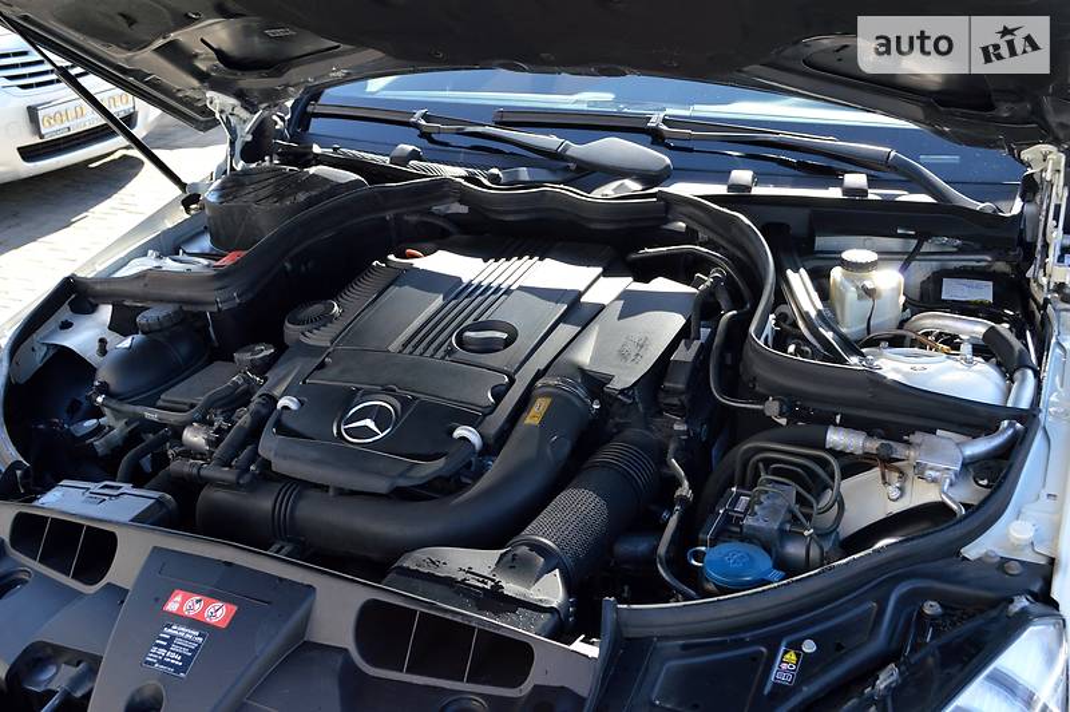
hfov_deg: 49.6
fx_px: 1158
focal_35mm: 39
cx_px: 535
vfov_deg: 34.2
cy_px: 356
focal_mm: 26
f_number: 5.6
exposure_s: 1/125
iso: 220
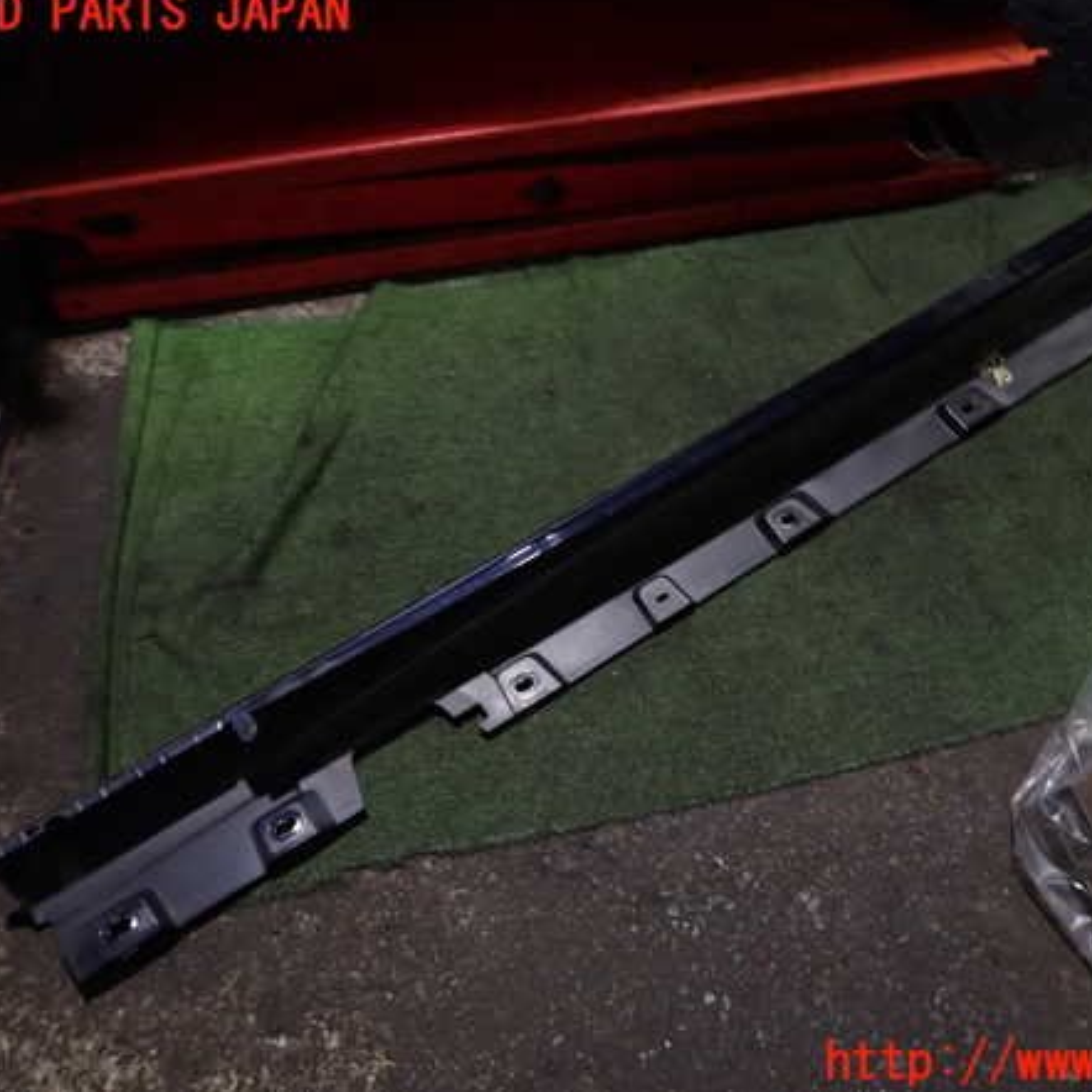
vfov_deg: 54.0
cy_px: 539
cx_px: 642
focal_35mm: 30
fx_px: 1071
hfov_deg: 53.7
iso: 320
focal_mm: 4.5
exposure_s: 1/30
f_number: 2
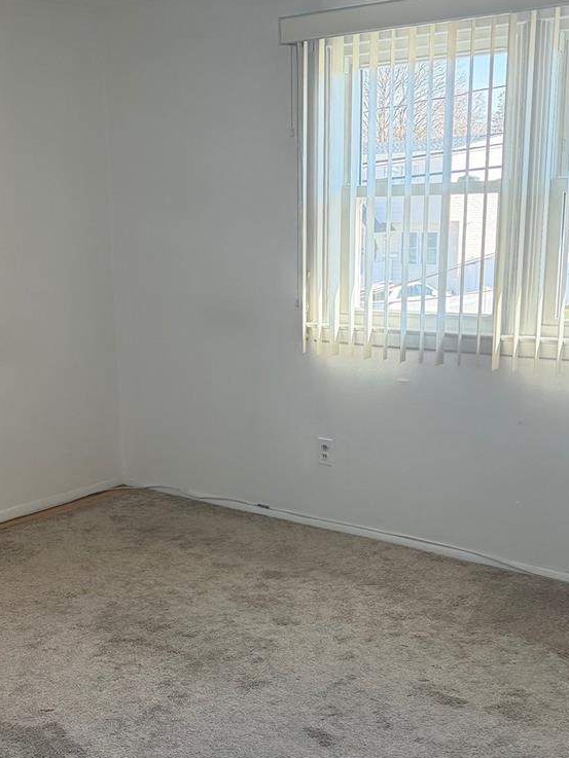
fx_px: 1096
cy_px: 516
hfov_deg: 28.9
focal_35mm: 50
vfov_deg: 37.7
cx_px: 195
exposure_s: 1/232
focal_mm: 6.76
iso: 200
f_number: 1.78
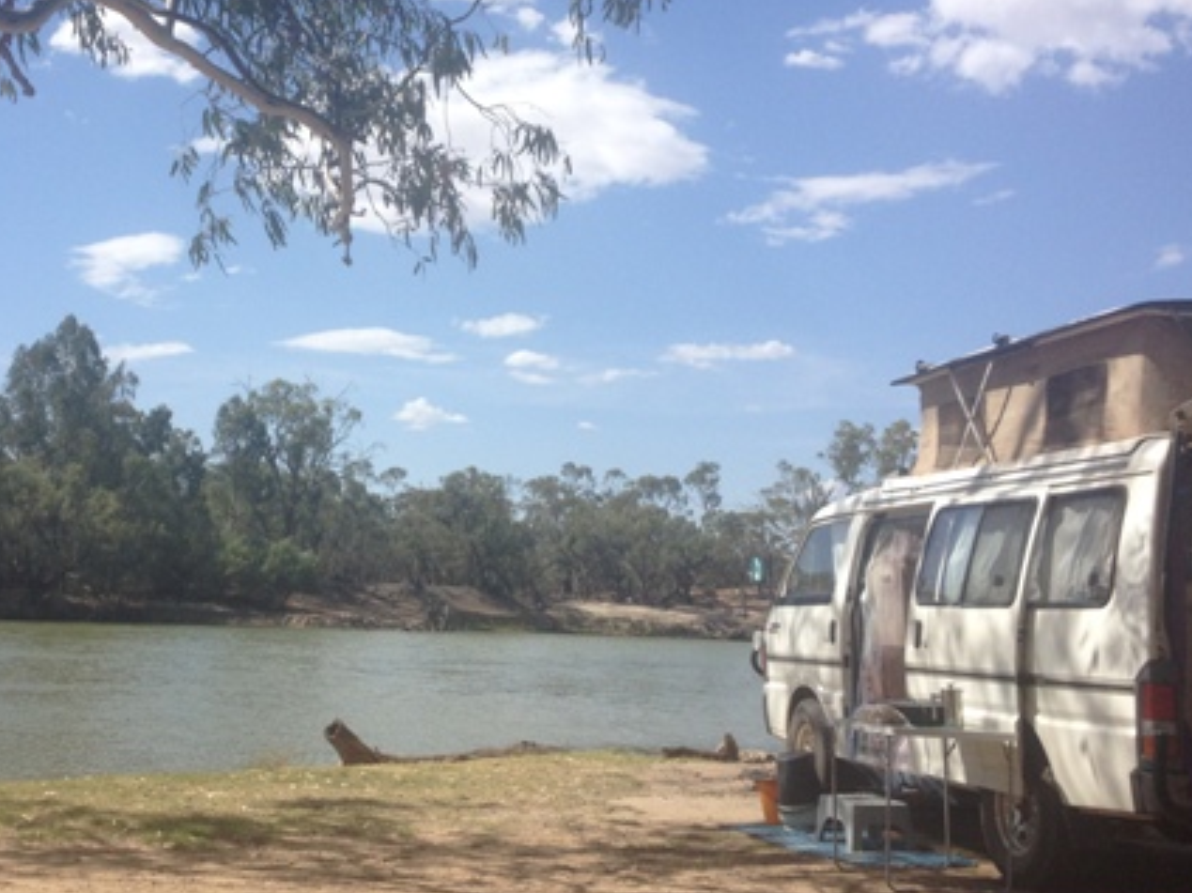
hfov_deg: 35.9
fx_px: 1825
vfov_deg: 27.5
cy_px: 375
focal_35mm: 53
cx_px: 423
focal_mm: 4.28
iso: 50
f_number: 2.4
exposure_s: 1/2123
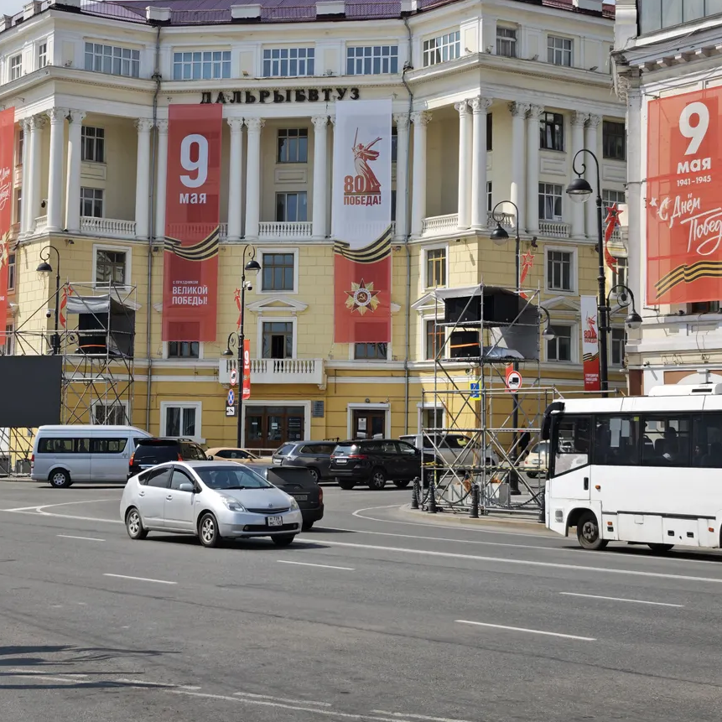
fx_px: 1605
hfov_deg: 25.3
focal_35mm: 68
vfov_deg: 25.3
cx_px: 317
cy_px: 284
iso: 50
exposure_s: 1/2644
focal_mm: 6.55
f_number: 1.62
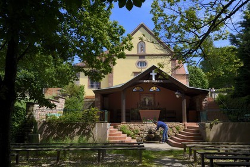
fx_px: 236
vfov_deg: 38.9
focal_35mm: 34
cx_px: 125
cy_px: 84
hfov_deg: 55.8
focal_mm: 34
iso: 200
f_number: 11
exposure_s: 1/250
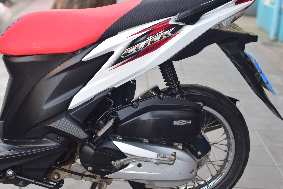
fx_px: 590
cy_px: 94
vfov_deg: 18.2
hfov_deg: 27.0
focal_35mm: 75
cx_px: 142
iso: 800
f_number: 2.8
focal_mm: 50
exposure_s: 1/400
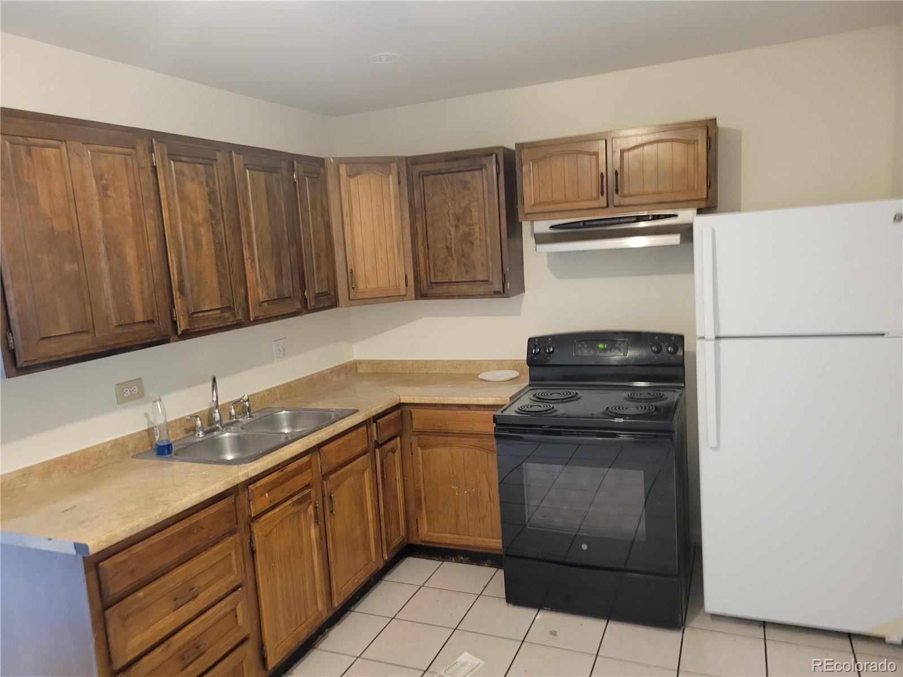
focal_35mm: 26
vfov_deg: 53.1
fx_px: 678
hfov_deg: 67.3
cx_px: 452
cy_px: 338
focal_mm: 5.4
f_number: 1.8
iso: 640
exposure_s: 1/39
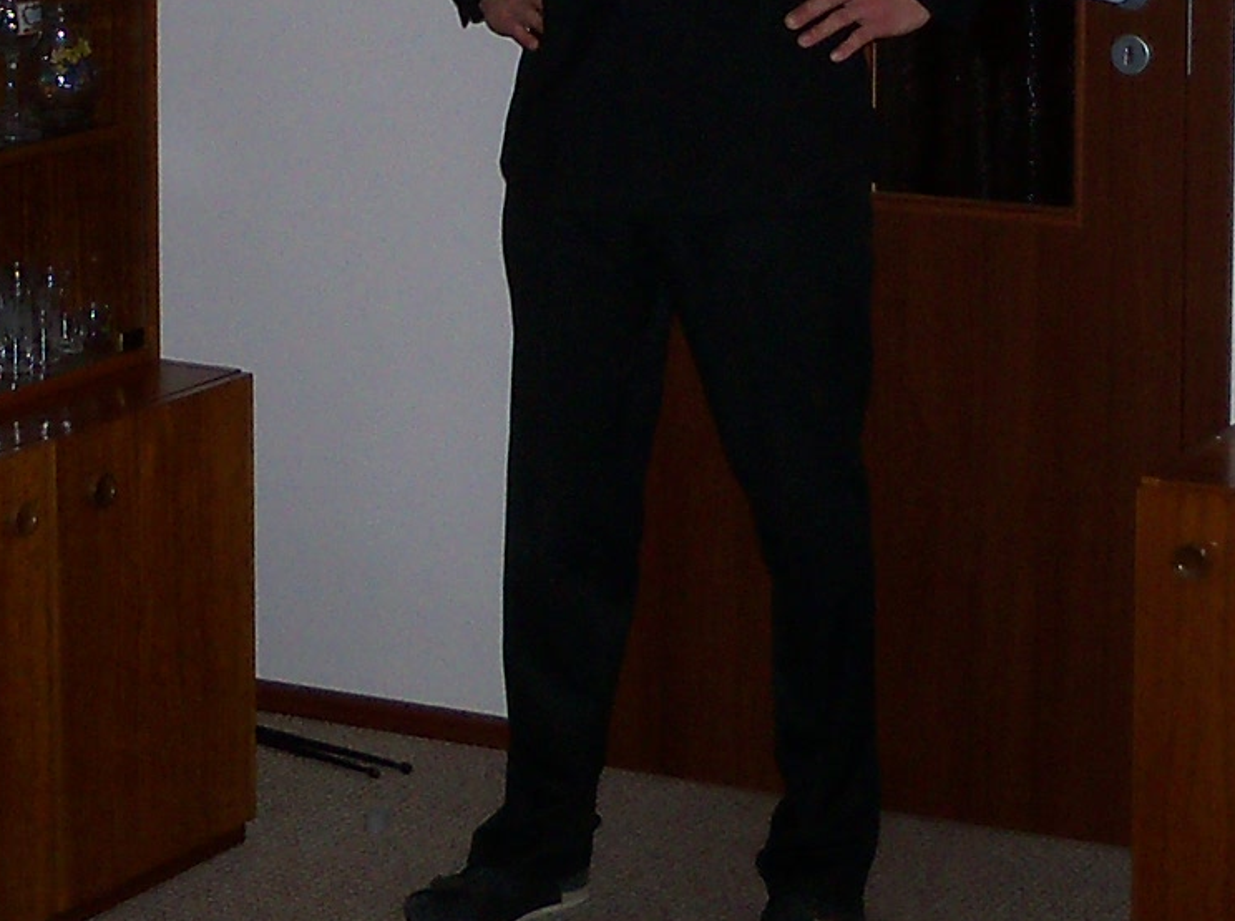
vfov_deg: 11.5
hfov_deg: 16.2
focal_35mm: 122
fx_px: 4344
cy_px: -563
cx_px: 642
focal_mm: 6.2
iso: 100
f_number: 3.5
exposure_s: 1/250
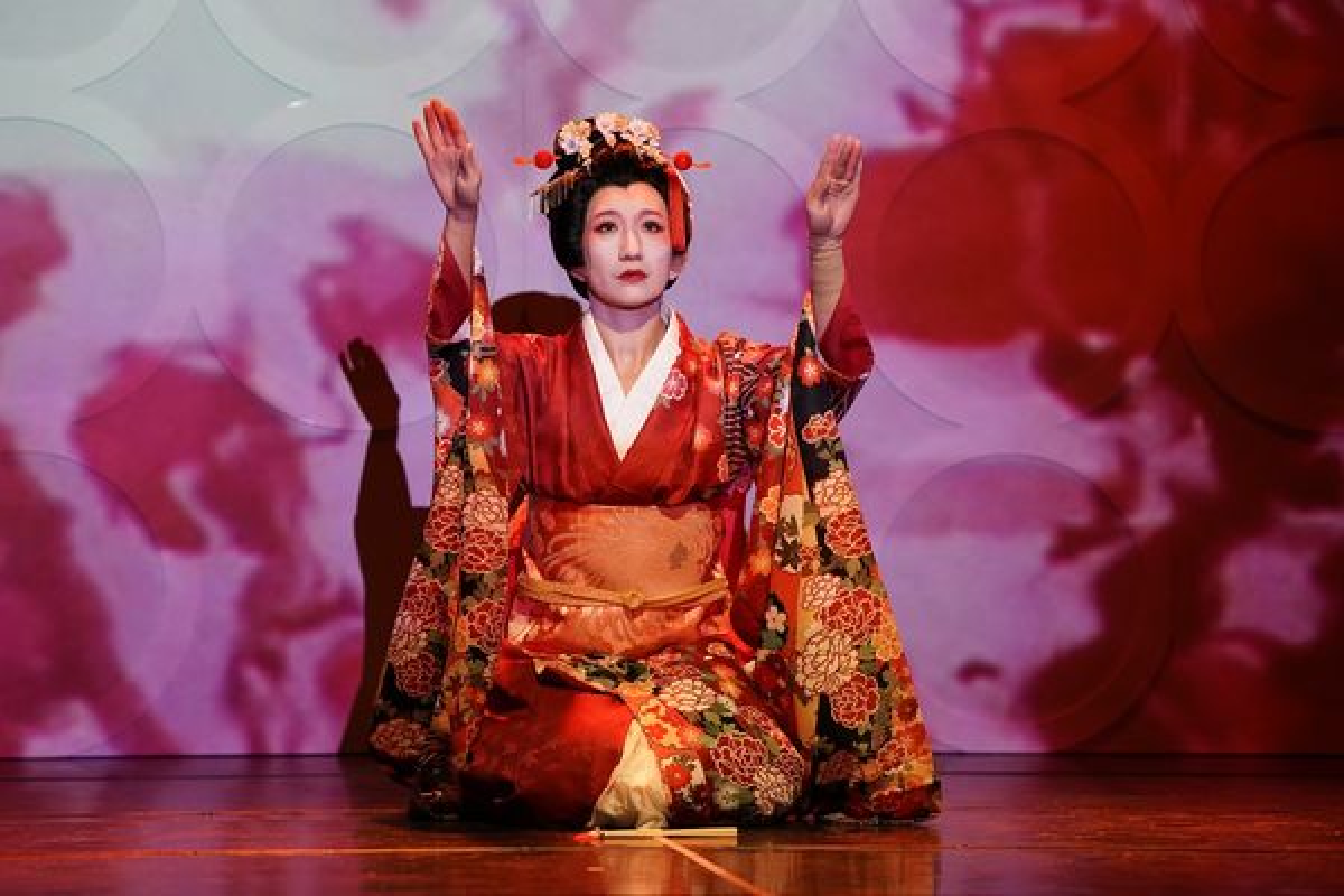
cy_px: 448
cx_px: 672
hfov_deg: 14.4
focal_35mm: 142
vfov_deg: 9.7
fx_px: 5301
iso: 2000
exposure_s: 1/125
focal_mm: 142
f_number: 4
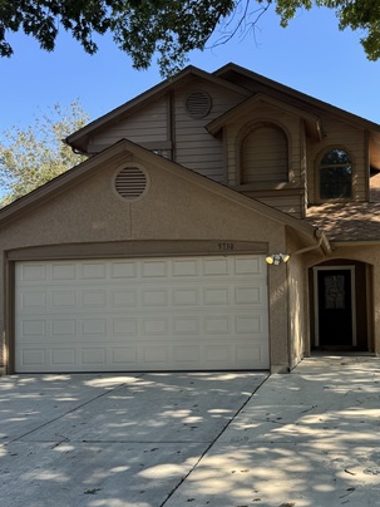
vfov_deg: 48.8
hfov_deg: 36.9
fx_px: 556
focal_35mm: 38
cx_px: 280
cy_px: 295
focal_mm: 6.76
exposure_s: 1/1215
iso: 80
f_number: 1.78
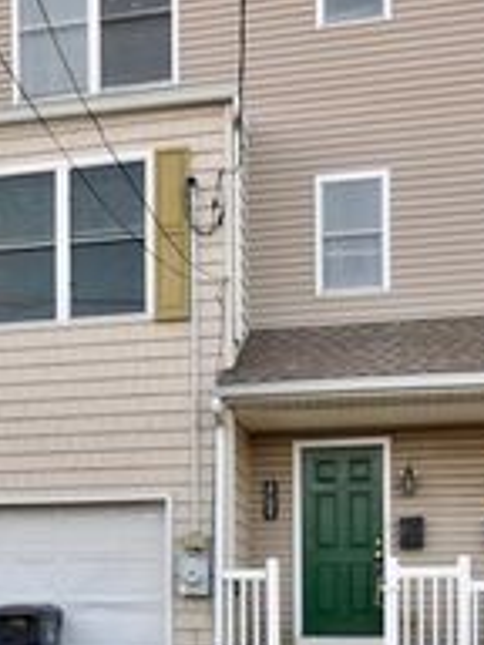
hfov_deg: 34.8
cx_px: 192
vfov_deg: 44.3
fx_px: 769
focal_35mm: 41
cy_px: 465
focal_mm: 11
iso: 400
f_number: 5.6
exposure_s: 1/100
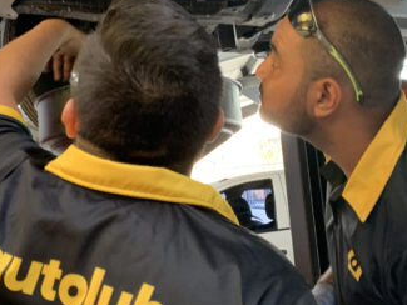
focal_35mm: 52
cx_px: 138
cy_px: 128
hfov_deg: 36.5
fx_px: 612
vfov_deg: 28.0
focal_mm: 4.25
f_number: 1.8
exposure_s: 1/60
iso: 200
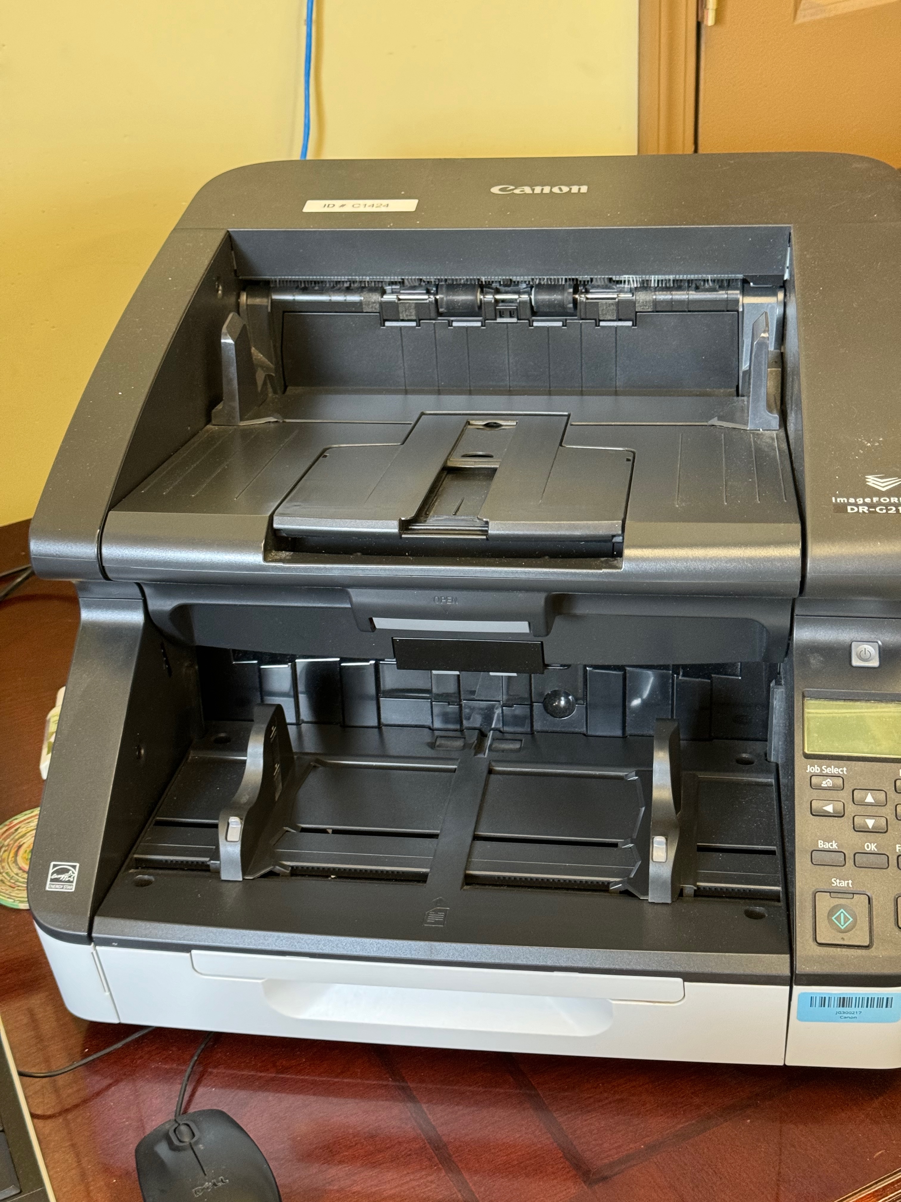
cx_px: 450
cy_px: 601
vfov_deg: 39.7
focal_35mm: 48
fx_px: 1666
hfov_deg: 30.3
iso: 320
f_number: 1.78
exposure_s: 1/31
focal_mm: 6.76
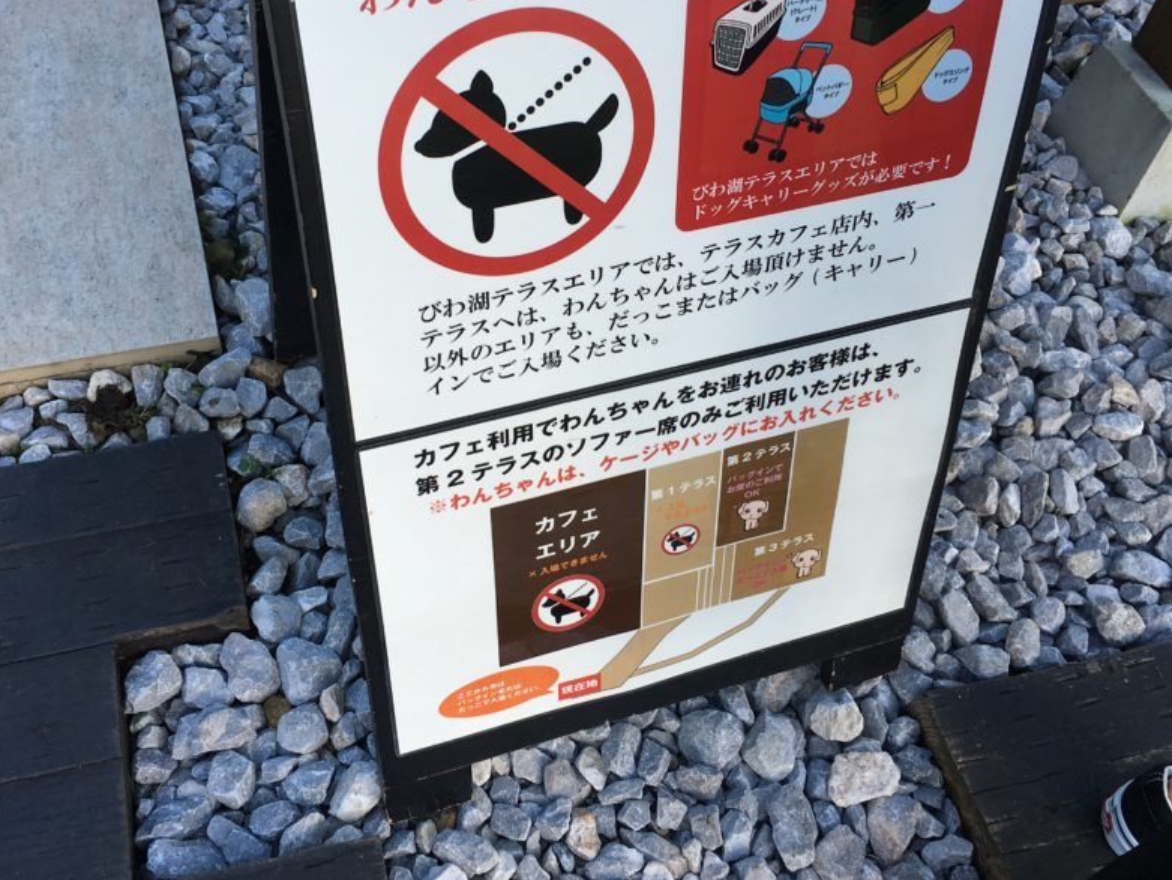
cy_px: 375
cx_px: 531
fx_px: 1287
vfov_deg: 37.7
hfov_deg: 48.9
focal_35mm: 38
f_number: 2.2
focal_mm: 4.15
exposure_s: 1/214
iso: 25
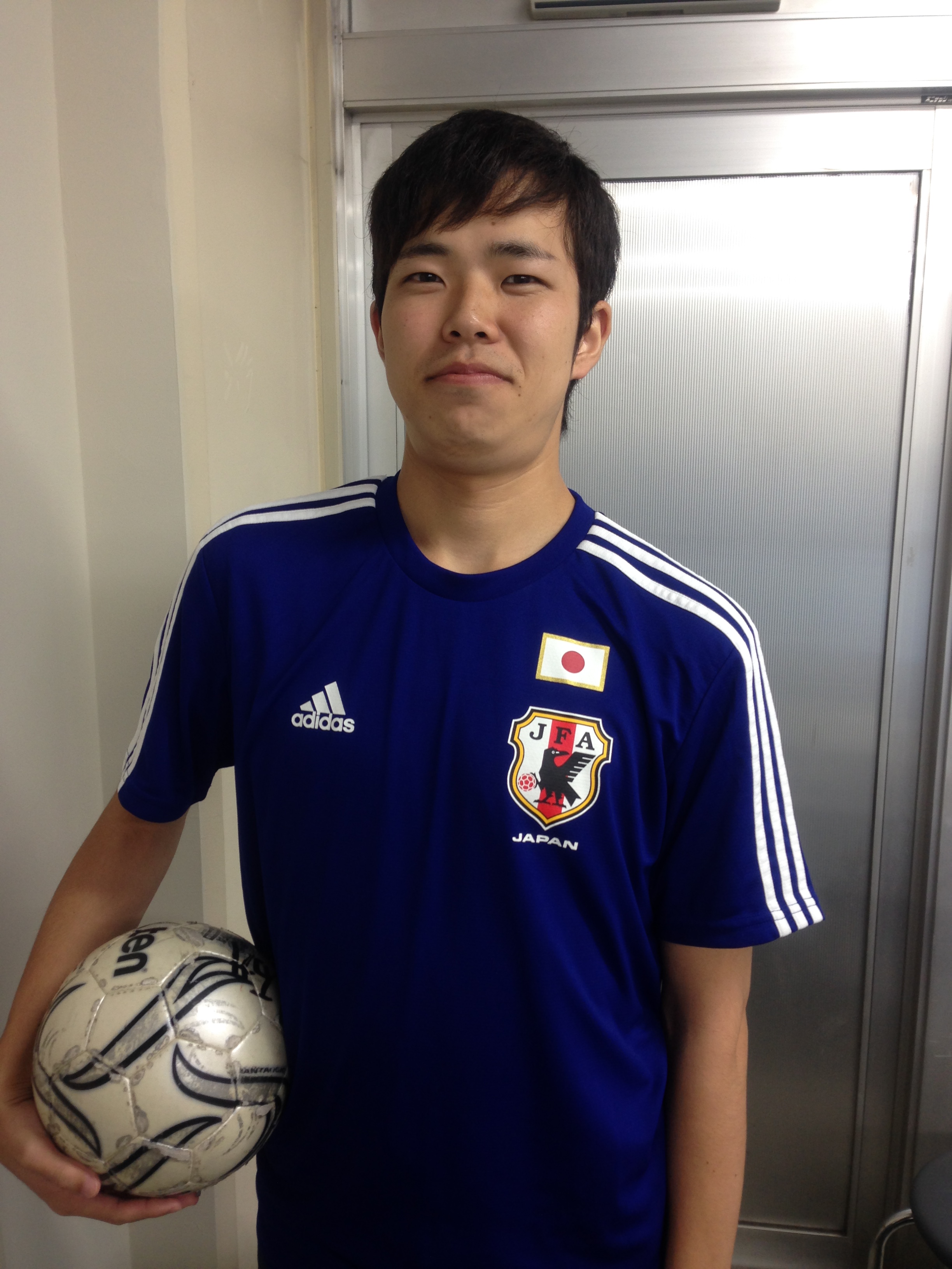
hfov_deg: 42.9
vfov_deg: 55.4
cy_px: 634
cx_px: 476
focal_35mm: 33
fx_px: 1210
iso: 50
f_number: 2.4
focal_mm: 4.12
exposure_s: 1/24
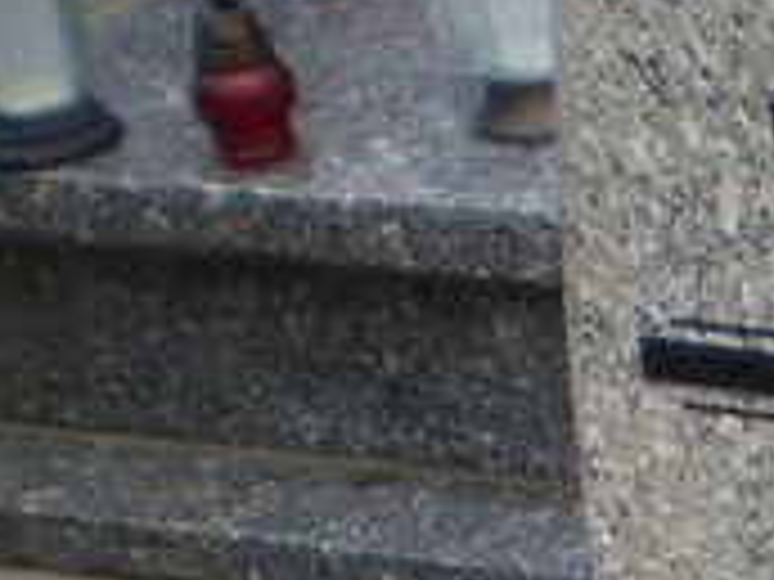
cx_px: 1570
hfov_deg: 10.8
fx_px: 3734
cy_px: 859
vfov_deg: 8.7
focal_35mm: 167
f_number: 3.1
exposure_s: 1/160
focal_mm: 6.3
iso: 64
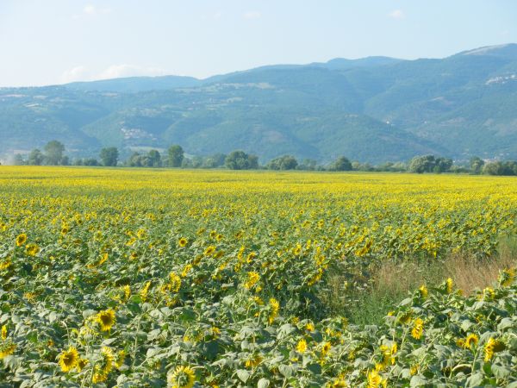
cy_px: 194
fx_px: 1464
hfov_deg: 20.0
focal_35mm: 98
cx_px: 258
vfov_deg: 15.1
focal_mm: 17.4
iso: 64
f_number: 5
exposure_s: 1/200
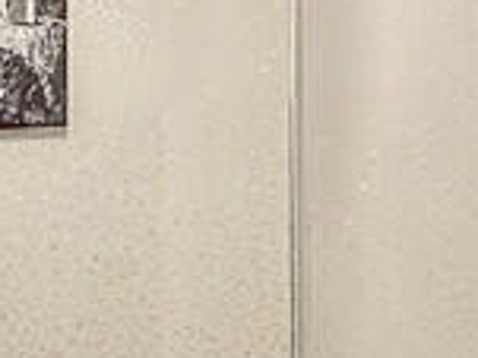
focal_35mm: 95
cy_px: 681
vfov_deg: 13.6
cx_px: -256
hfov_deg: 18.2
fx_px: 1311
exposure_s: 1/50
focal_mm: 2.22
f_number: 2.2
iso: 250
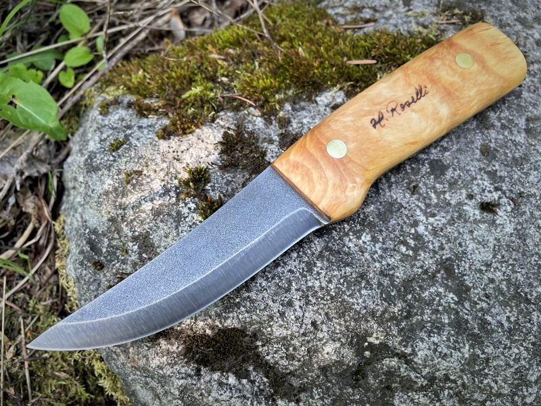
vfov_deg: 53.1
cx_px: 270
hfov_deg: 67.3
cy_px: 203
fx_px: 406
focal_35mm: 26
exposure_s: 1/121
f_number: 1.6
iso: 40
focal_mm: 4.2
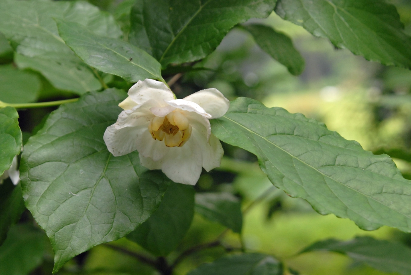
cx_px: 206
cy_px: 138
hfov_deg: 22.6
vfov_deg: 15.2
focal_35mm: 90
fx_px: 1029
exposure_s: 1/160
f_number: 6.3
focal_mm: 60
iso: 400
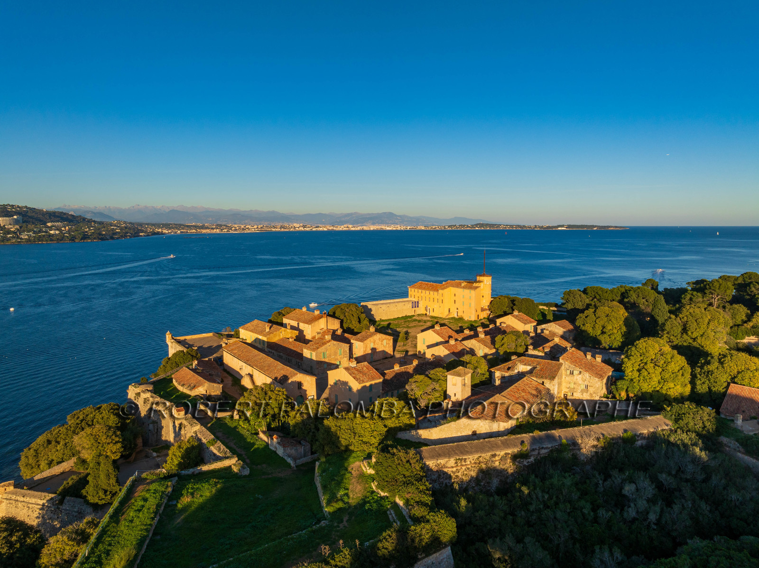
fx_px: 526
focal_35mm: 24
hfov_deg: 71.6
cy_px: 284
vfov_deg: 56.8
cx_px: 380
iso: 100
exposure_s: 1/160
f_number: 10
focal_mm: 12.3
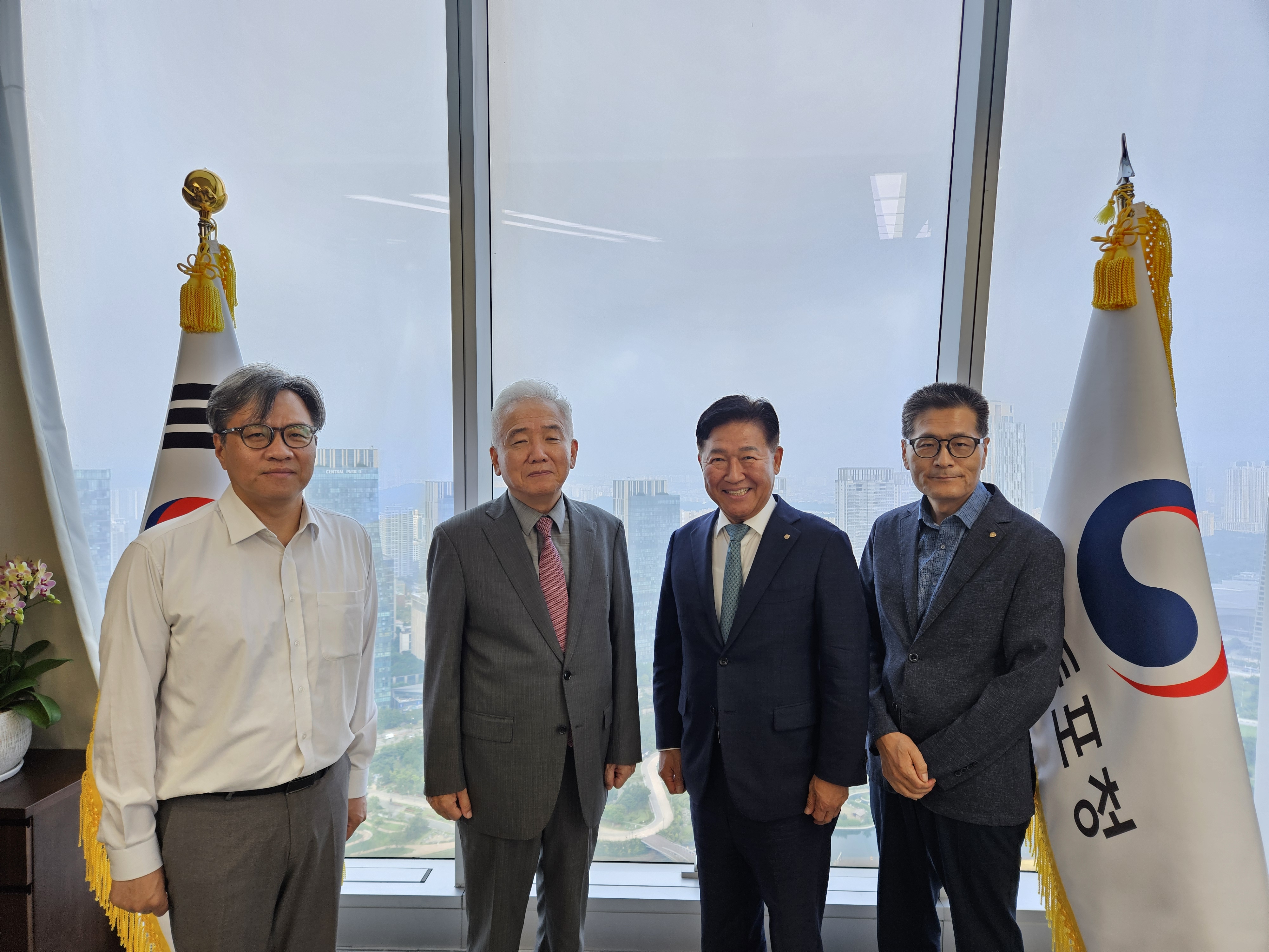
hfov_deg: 73.9
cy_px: 476
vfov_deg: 58.9
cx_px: 634
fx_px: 843
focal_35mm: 23
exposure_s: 1/120
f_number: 1.8
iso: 64
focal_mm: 5.4
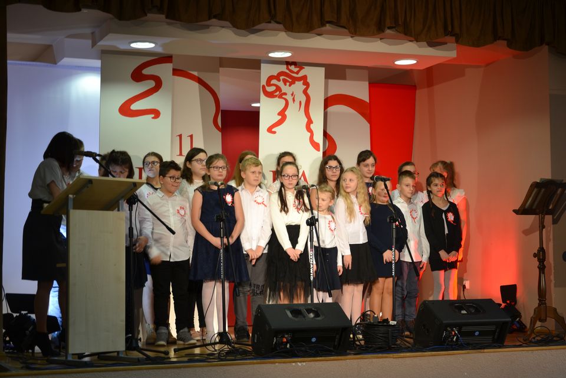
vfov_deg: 20.2
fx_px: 1061
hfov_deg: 29.9
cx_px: 283
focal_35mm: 68
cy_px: 189
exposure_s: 1/20
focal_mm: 45
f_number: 4.8
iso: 200
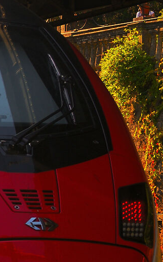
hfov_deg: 3.9
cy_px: 194
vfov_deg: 6.3
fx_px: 2362
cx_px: -244
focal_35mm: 332
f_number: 6.3
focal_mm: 70
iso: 100
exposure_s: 1/250
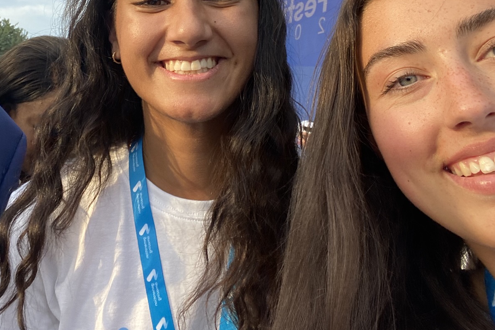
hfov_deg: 46.7
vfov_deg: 31.5
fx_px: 564
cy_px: 50
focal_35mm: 41
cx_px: 167
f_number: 2.2
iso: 25
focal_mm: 2.71
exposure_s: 1/215
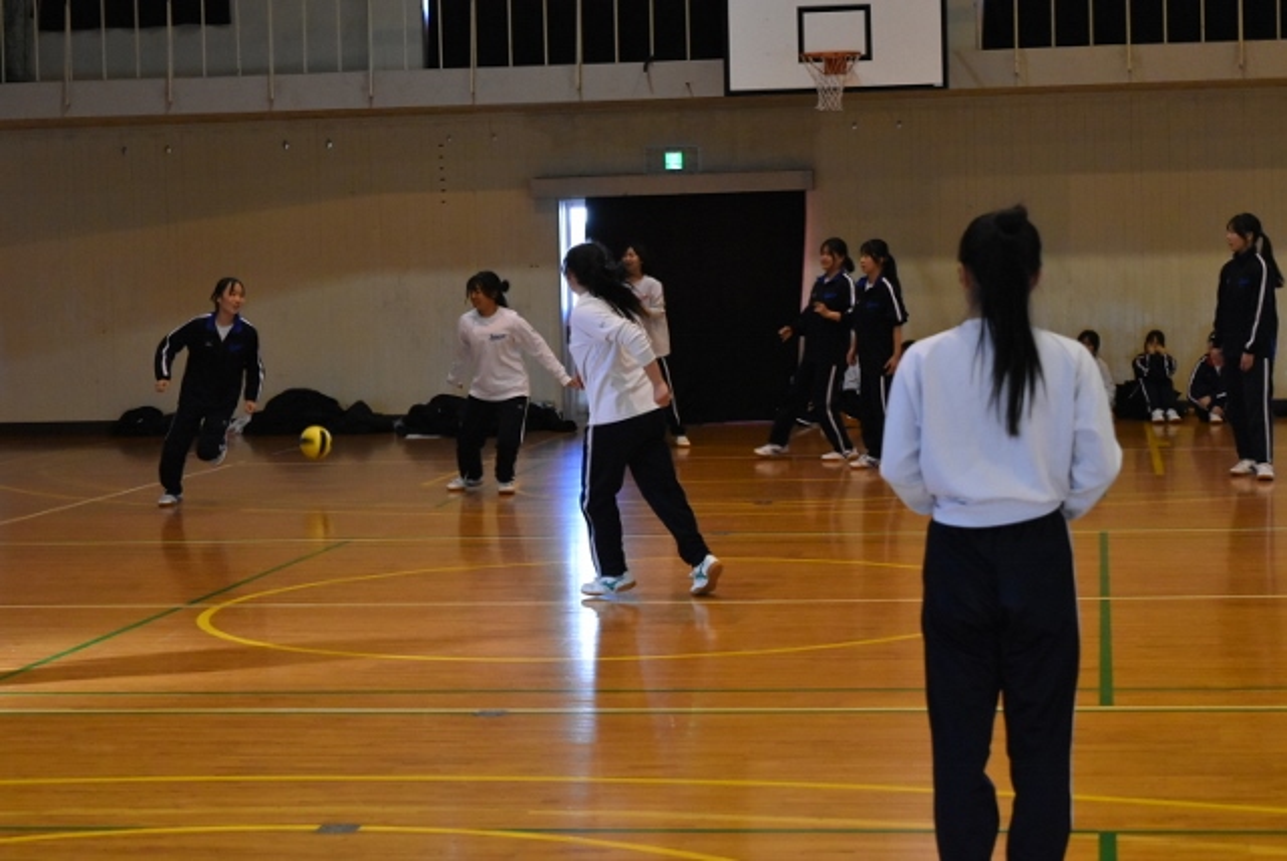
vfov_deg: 16.6
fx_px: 2952
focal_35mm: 82
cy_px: 430
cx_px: 644
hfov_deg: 24.6
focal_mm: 55
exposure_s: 1/160
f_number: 5.6
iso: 3200
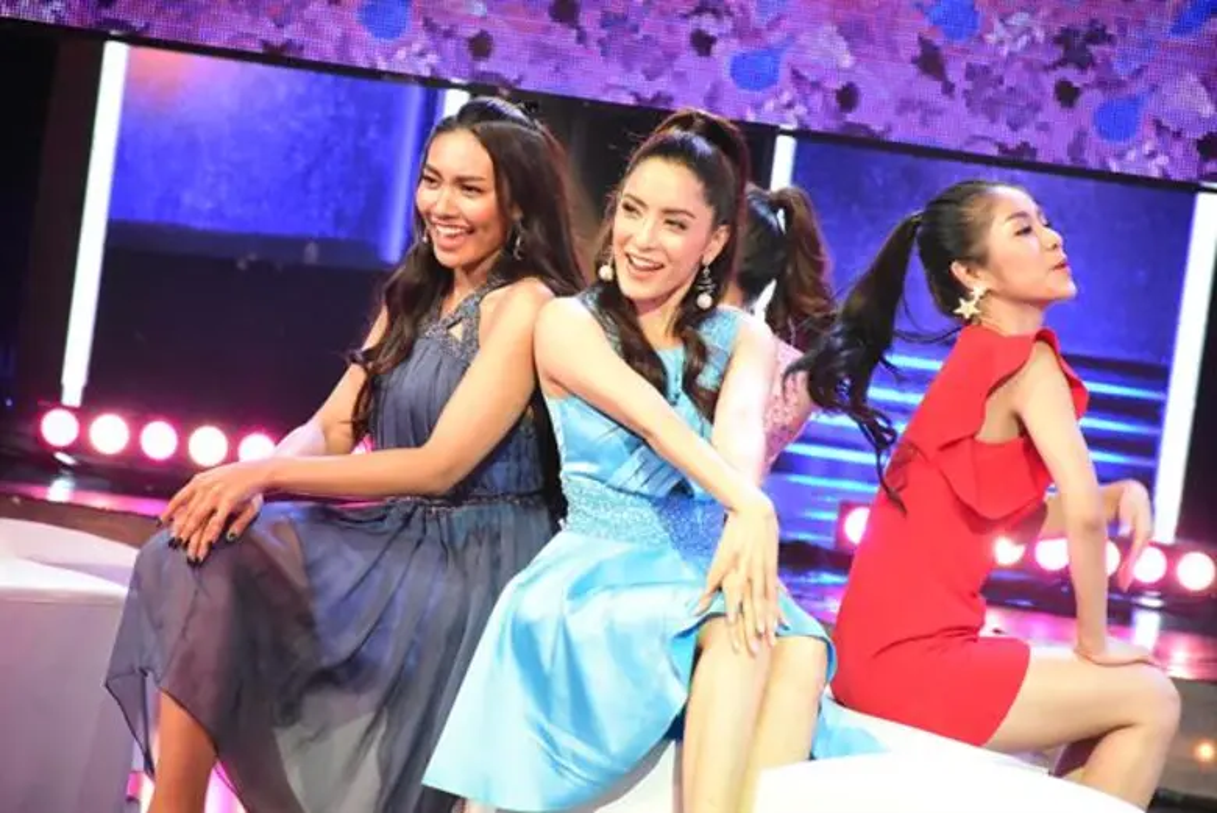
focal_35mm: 195
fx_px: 6595
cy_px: 406
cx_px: 608
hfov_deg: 10.5
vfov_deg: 7.1
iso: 8000
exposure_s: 1/250
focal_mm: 130
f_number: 5.6
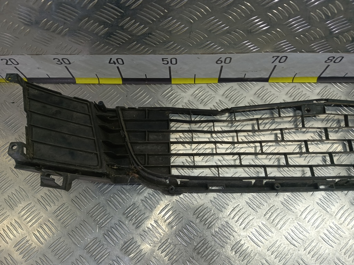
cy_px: 132
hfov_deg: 65.3
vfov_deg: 51.4
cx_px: 177
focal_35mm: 27
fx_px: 276
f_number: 1.6
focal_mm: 4.11
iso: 88
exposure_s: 1/50
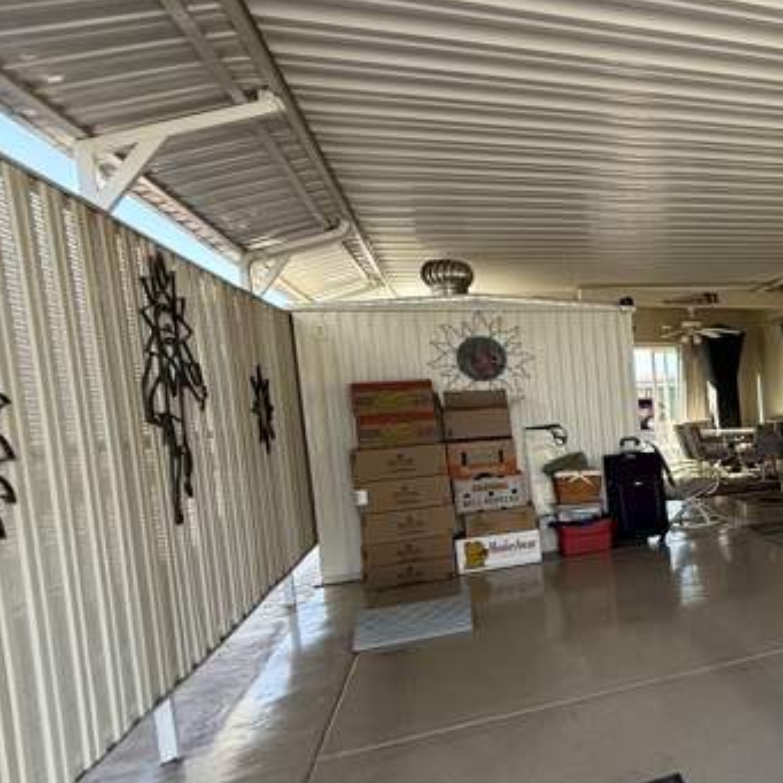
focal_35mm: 29
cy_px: 445
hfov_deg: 42.6
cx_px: 875
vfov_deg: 55.4
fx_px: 742
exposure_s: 1/182
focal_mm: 2.22
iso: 64
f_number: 2.2
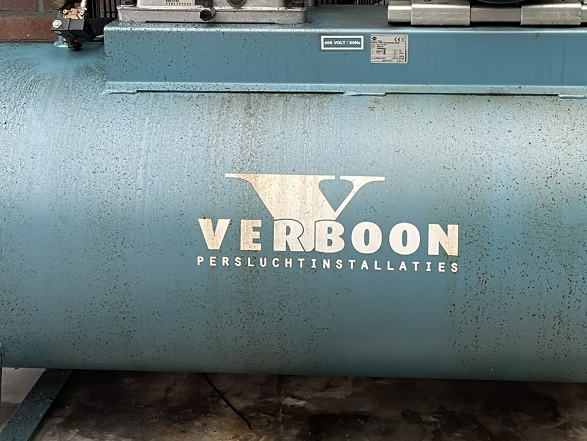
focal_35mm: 56
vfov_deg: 25.7
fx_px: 950
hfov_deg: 34.3
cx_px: 344
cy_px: 96
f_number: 1.6
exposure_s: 1/61
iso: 125
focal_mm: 5.1
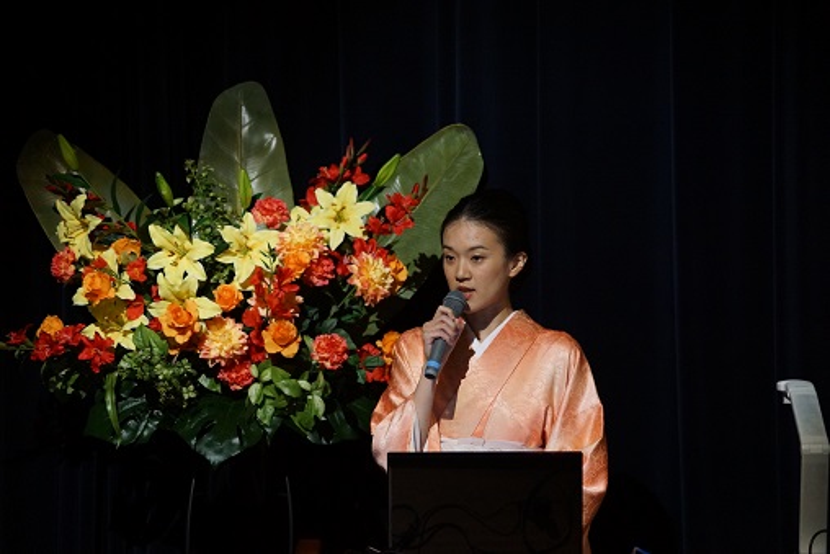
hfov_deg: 11.4
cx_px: 415
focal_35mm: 180
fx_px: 4151
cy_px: 277
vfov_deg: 7.6
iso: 1600
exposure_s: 1/125
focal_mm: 120
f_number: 4.5
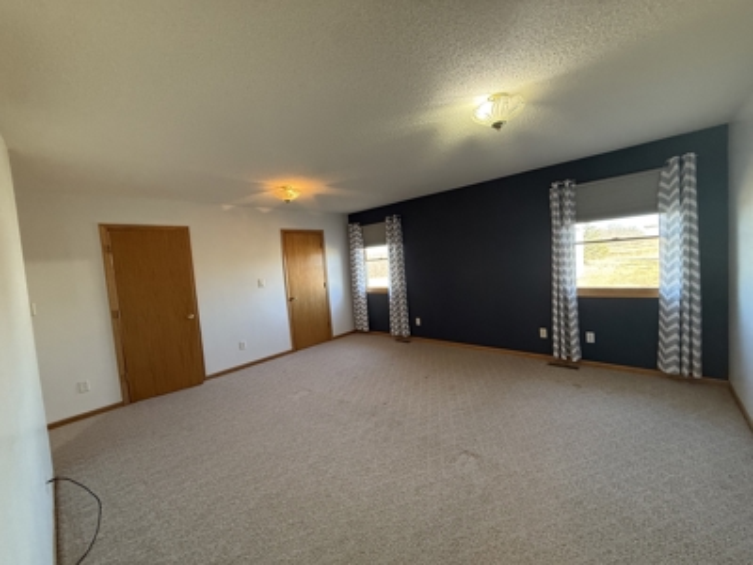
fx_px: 305
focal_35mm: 14
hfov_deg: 102.1
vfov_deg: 85.7
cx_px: 376
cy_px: 282
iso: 320
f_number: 2.2
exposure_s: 1/60
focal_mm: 2.22
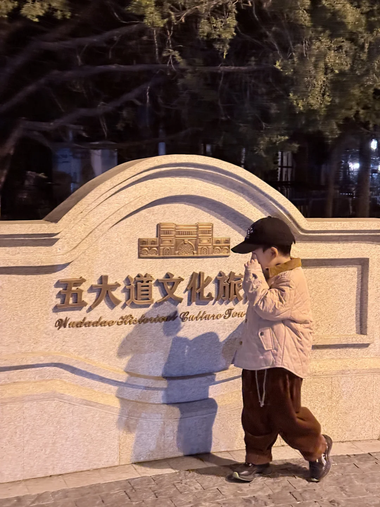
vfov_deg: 39.7
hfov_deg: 30.3
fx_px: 703
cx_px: 190
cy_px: 254
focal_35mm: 48
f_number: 1.78
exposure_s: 1/33
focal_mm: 6.76
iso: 500
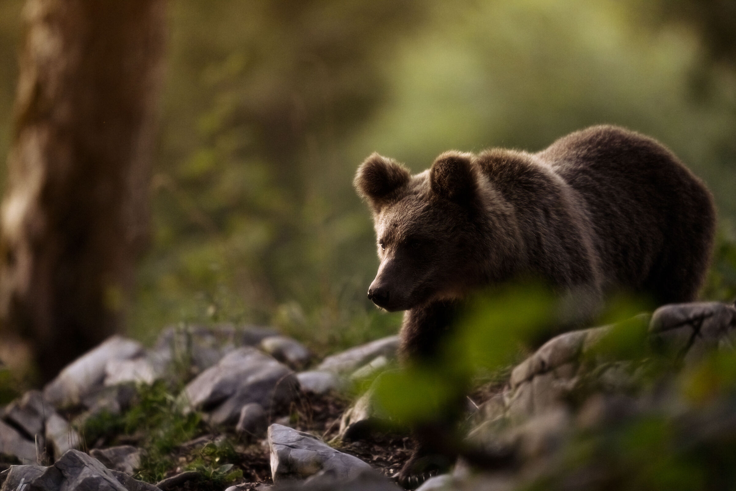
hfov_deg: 5.2
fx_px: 8177
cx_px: 368
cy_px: 246
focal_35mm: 400
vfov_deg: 3.4
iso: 3200
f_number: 2.8
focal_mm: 400
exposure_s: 1/640
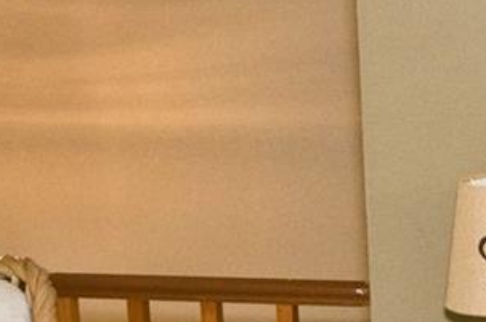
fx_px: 1550
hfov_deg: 17.6
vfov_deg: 11.9
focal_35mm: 115
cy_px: 167
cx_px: 430
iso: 1600
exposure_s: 1/60
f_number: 8
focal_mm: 17
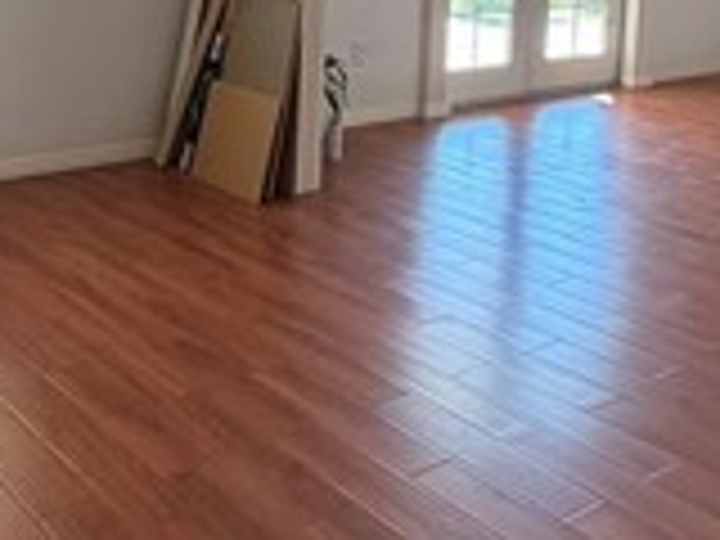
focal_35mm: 56
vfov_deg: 24.6
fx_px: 1165
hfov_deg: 34.1
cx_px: 261
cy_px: -32
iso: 160
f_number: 2.2
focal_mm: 2.22
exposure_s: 1/120
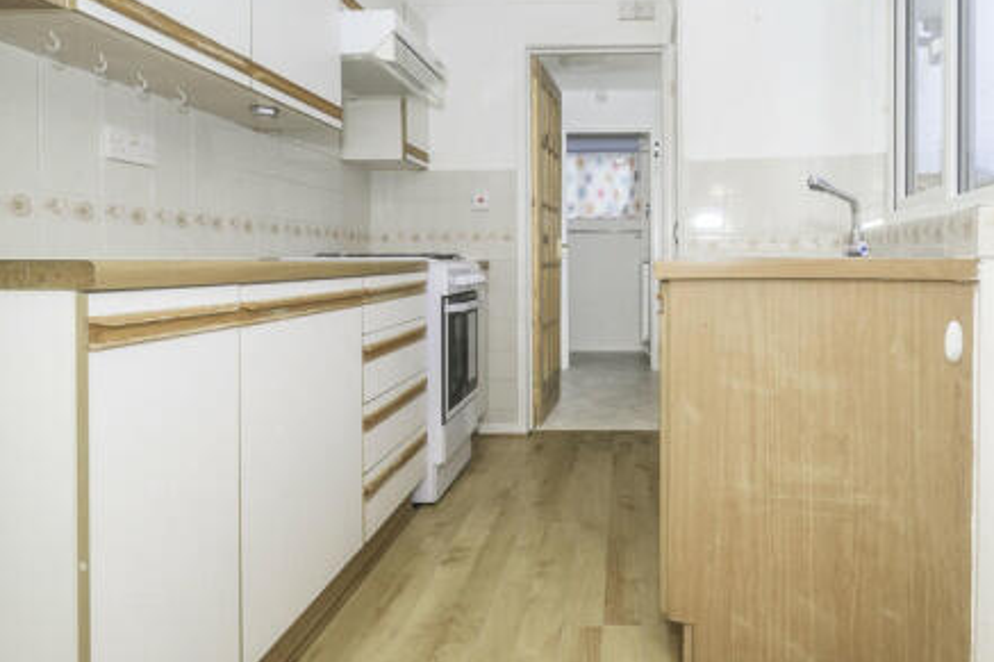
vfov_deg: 59.4
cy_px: 303
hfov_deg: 80.2
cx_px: 598
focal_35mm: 21
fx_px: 580
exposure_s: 1/125
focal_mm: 14
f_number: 6.3
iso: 400
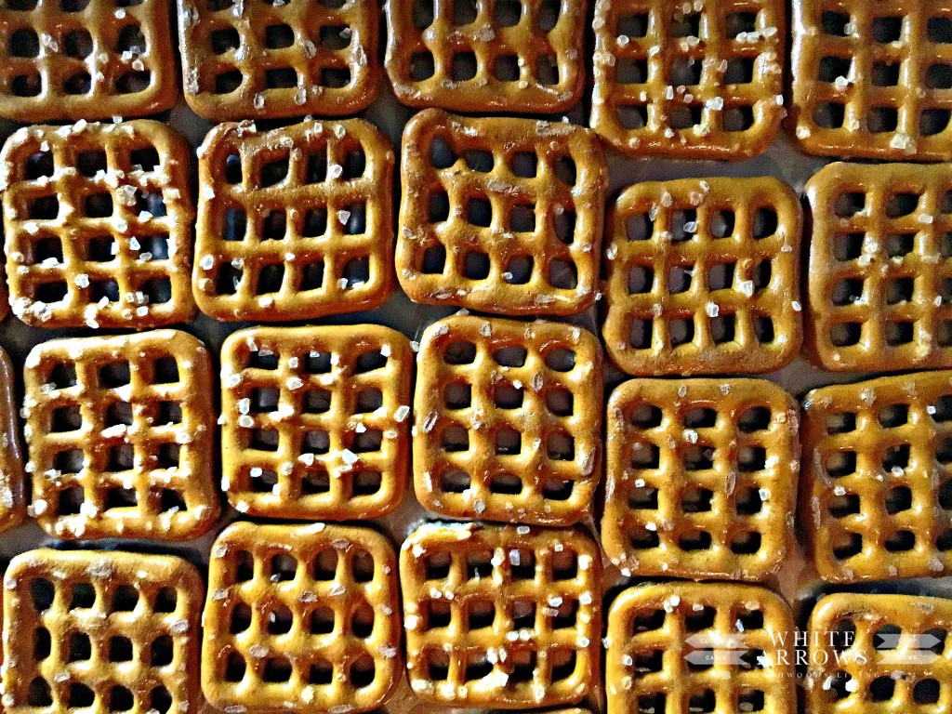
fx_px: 798
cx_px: 476
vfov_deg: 48.2
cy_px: 357
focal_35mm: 29
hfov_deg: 61.7
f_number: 2.2
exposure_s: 1/15
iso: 640
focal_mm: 4.15
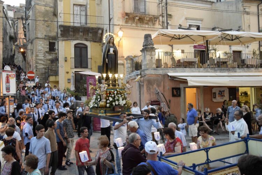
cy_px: 88
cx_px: 131
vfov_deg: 43.6
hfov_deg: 61.9
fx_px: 218
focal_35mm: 30
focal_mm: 20
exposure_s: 1/100
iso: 6400
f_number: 5.6
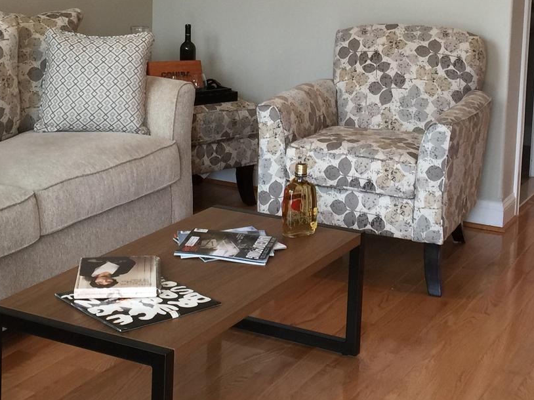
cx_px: 274
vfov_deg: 19.8
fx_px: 1126
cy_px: 39
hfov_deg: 26.7
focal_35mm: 73
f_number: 2.2
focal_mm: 4.15
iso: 40
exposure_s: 1/15
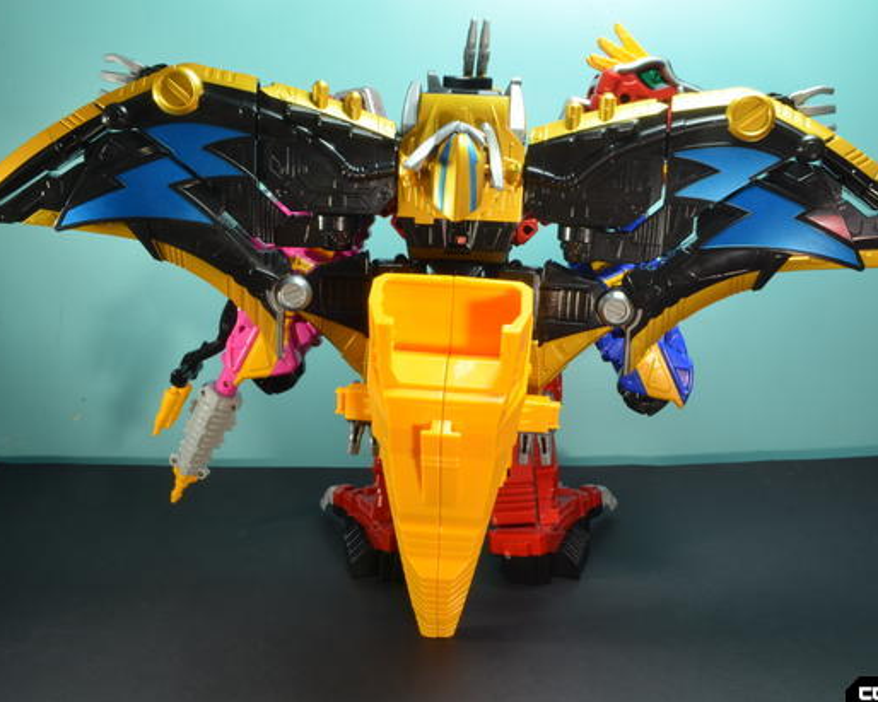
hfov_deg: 51.5
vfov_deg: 42.2
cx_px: 470
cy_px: 345
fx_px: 909
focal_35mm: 35
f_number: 22
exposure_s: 1.3
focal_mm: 20
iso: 100
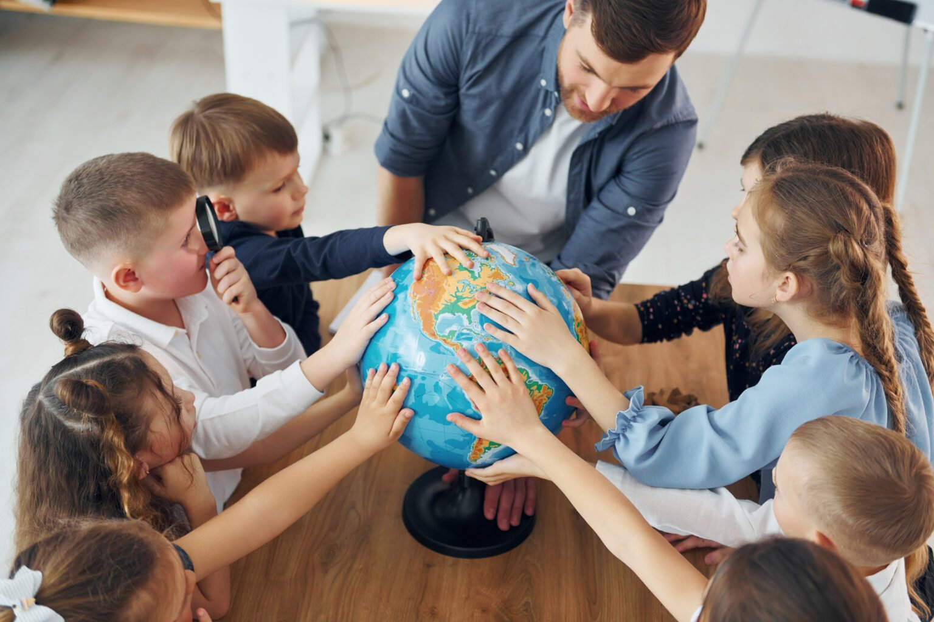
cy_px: 311
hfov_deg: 35.6
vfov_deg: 24.2
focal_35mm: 56
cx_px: 467
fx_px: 1453
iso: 400
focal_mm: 56
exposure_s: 1/200
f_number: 2.8
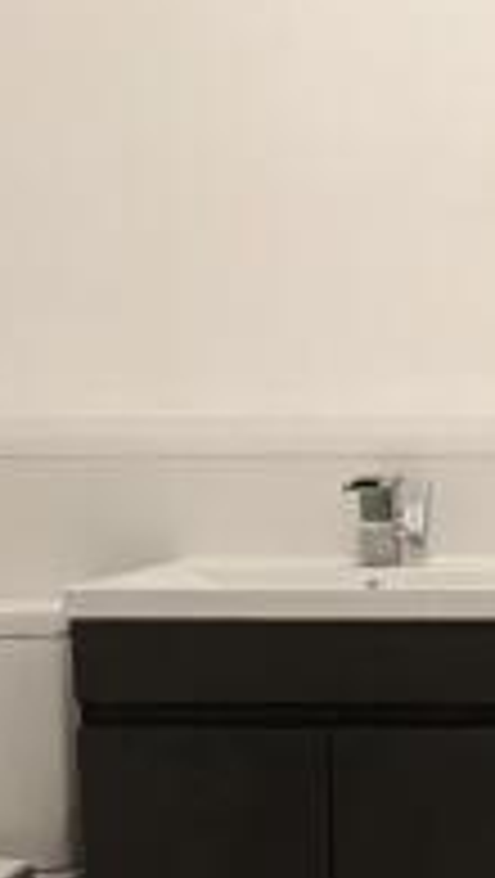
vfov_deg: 31.2
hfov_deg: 17.2
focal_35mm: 66
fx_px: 1537
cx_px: 644
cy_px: 673
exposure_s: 1/25
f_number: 1.73
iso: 91
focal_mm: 4.38
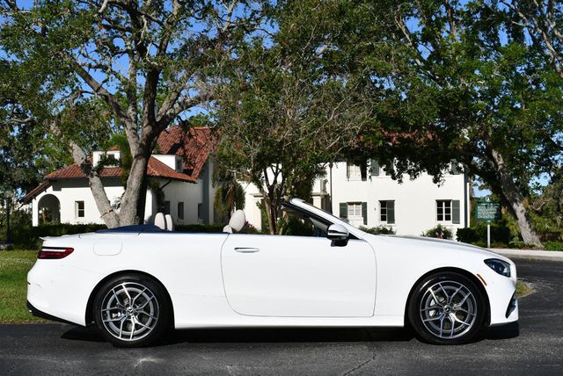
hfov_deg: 39.6
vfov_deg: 27.0
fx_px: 783
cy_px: 188
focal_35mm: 50
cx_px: 282
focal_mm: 25
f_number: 10
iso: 100
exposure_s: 1/400
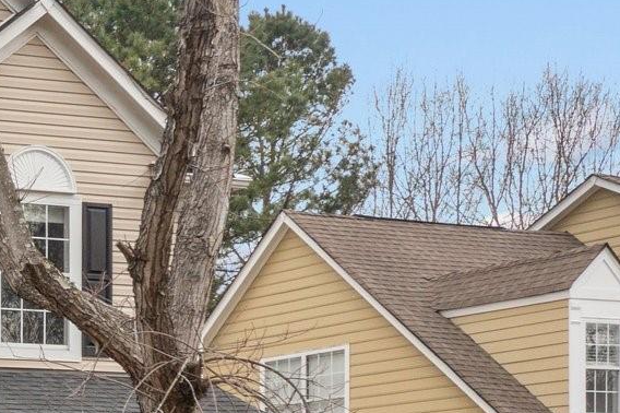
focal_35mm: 101
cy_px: 330
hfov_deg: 16.9
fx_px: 1738
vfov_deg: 13.5
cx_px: -478
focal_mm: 10.26
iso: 100
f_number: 4.5
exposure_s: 1/400
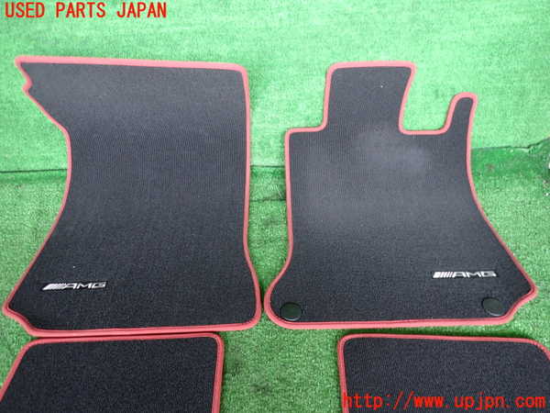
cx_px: 275
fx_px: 397
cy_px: 206
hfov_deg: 69.4
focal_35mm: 25
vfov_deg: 54.9
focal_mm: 4.5
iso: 200
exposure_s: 1/30
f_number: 2
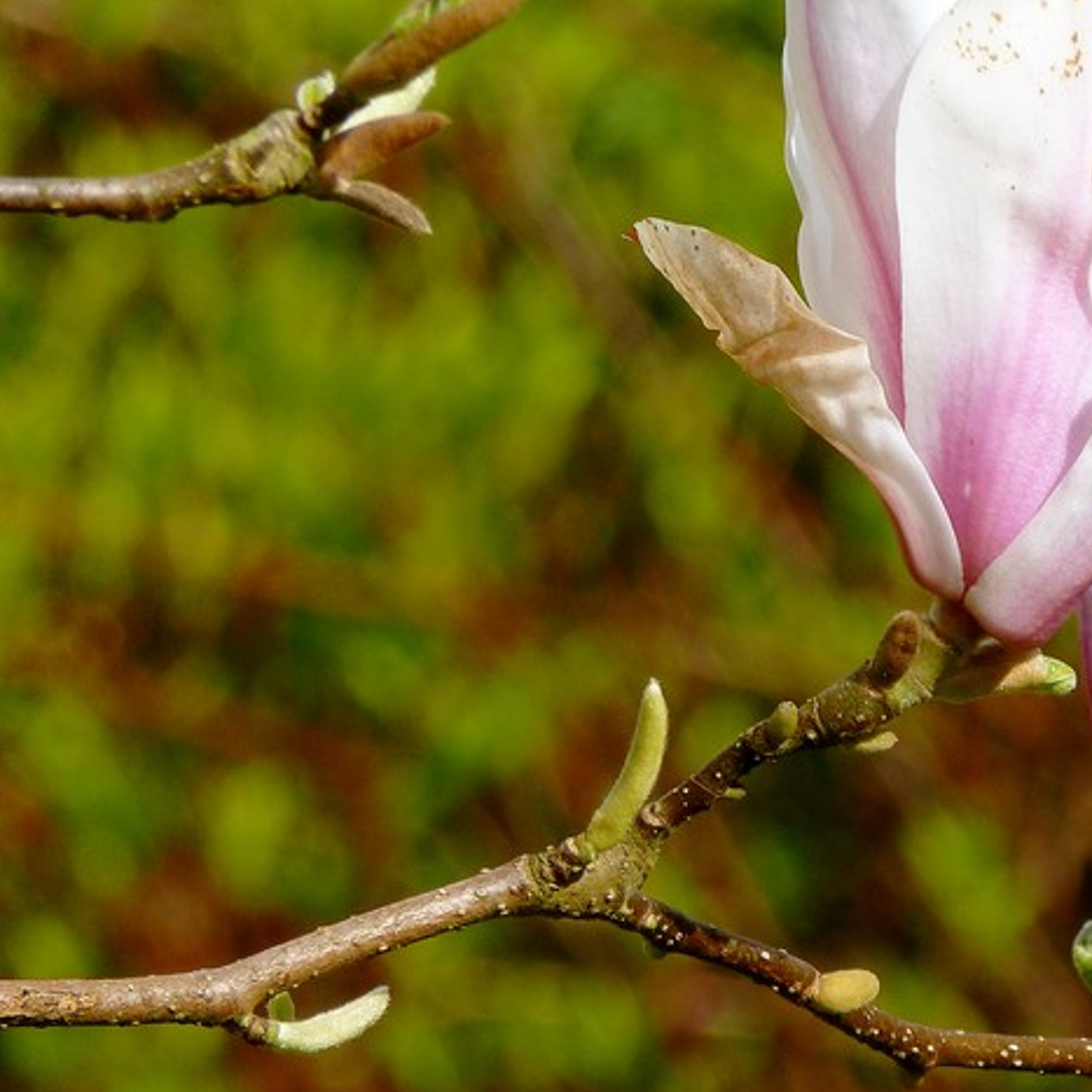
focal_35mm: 683
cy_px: 535
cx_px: 844
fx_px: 24377
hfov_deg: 2.6
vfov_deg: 2.6
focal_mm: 68.8
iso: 100
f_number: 5.9
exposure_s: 1/200
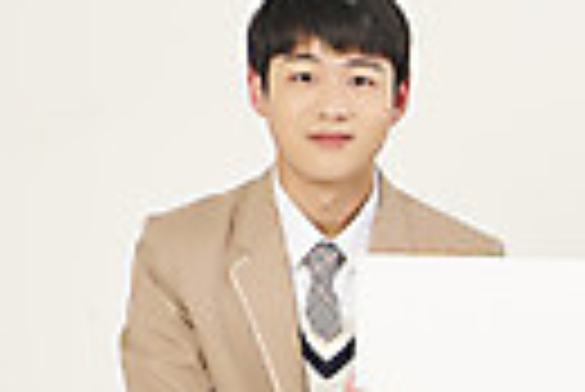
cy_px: 406
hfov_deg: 8.2
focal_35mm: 239
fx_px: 3888
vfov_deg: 5.7
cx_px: 1141
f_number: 8
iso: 200
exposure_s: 1/125
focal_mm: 52
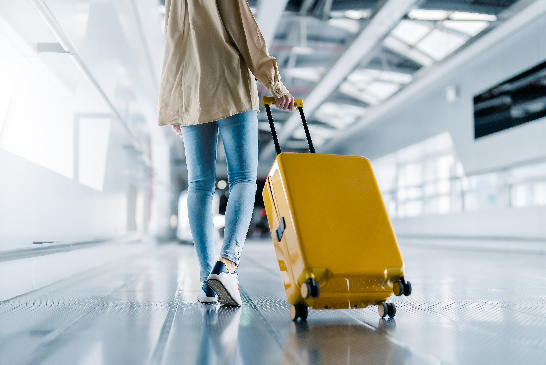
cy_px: 182
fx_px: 759
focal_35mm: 50
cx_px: 273
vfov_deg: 27.0
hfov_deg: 39.6
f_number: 1.4
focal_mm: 50
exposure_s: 1/500
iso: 640
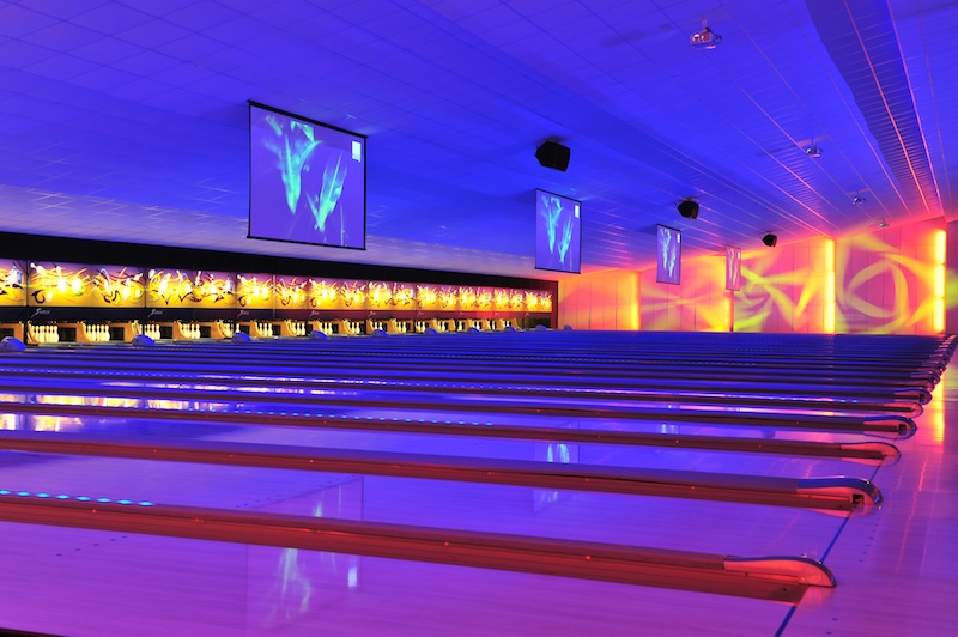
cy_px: 318
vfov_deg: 31.8
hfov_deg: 46.4
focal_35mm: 42
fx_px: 1117
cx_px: 479
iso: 200
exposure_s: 1/1.3
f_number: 8
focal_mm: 42
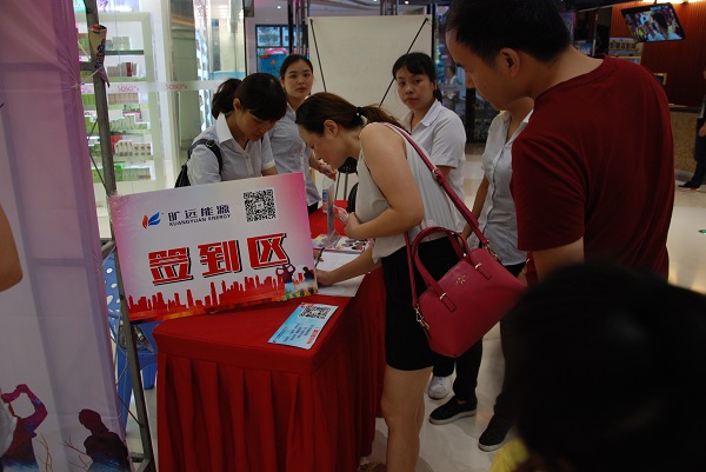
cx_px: 353
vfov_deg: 48.0
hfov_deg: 67.3
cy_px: 236
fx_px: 530
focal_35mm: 27
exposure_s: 1/40
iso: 320
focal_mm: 18
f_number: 3.5
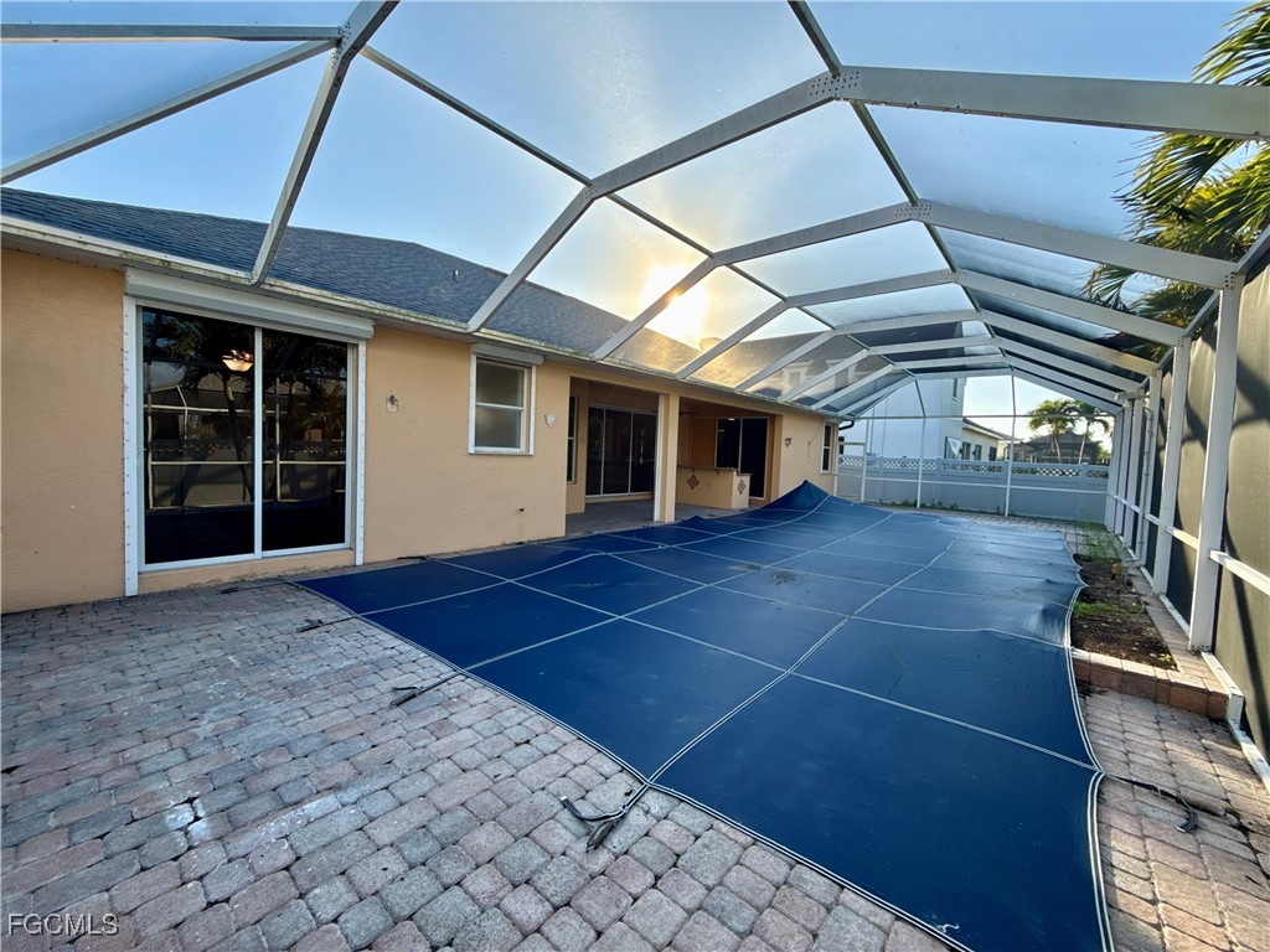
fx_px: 514
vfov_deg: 85.7
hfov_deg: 102.1
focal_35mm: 14
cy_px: 476
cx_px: 635
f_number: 2.2
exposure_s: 1/672
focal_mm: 2.22
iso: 64
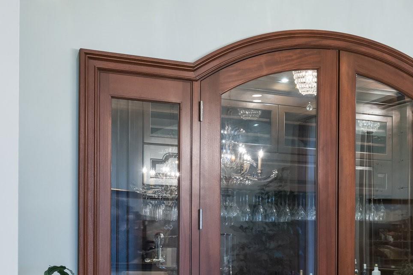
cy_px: 255
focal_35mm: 66
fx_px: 757
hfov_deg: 29.4
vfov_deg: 20.1
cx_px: 364
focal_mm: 22
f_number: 7.1
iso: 250
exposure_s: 1/8
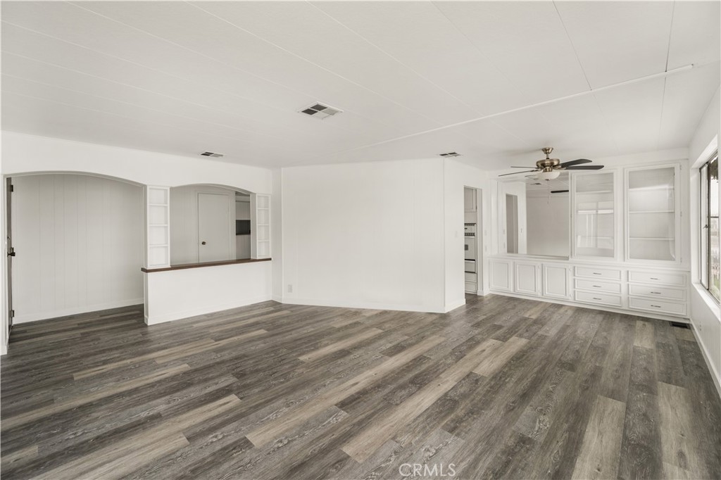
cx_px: 360
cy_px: 240
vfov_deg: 81.2
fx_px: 280
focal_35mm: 14
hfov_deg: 104.3
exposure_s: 1/2.5
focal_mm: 14
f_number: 5.6
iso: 100
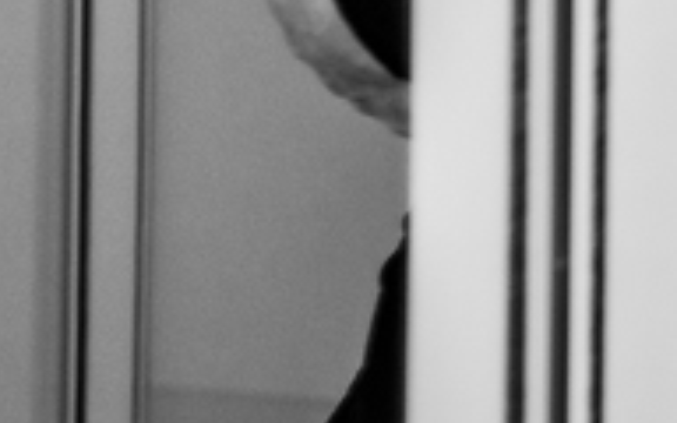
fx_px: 6107
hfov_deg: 6.1
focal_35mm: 331
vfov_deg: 3.8
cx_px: 1622
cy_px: -946
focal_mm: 52
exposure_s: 1/160
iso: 640
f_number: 4
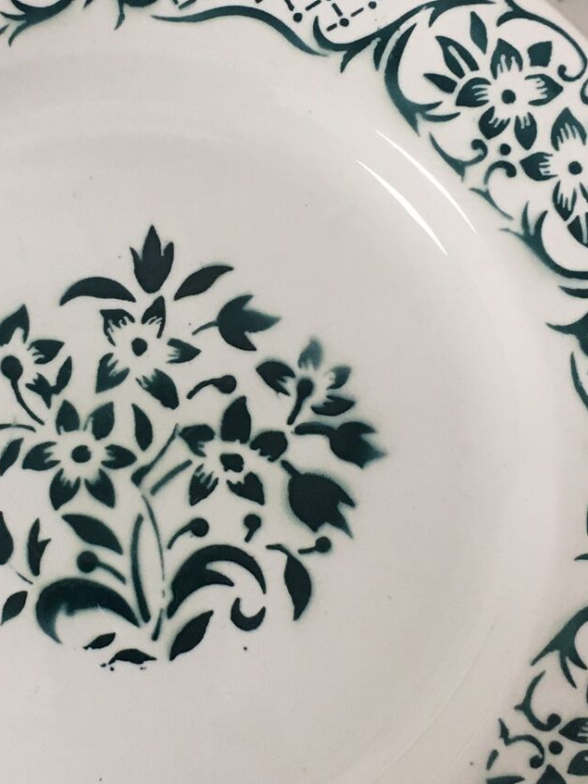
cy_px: 385
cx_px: 112
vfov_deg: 28.2
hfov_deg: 21.0
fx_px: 1563
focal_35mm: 69
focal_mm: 4.15
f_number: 2.2
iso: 125
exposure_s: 1/33
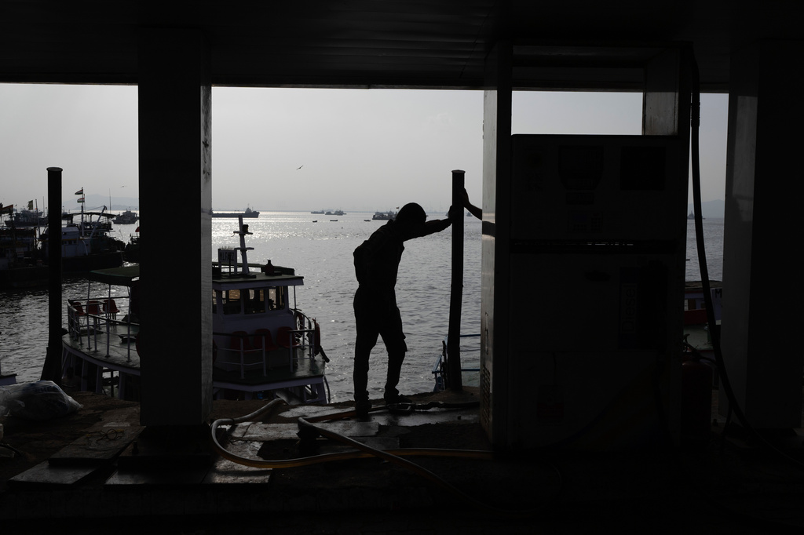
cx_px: 402
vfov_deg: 37.8
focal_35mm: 35
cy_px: 268
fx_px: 781
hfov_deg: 54.4
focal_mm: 35
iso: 320
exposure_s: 1/3200
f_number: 9
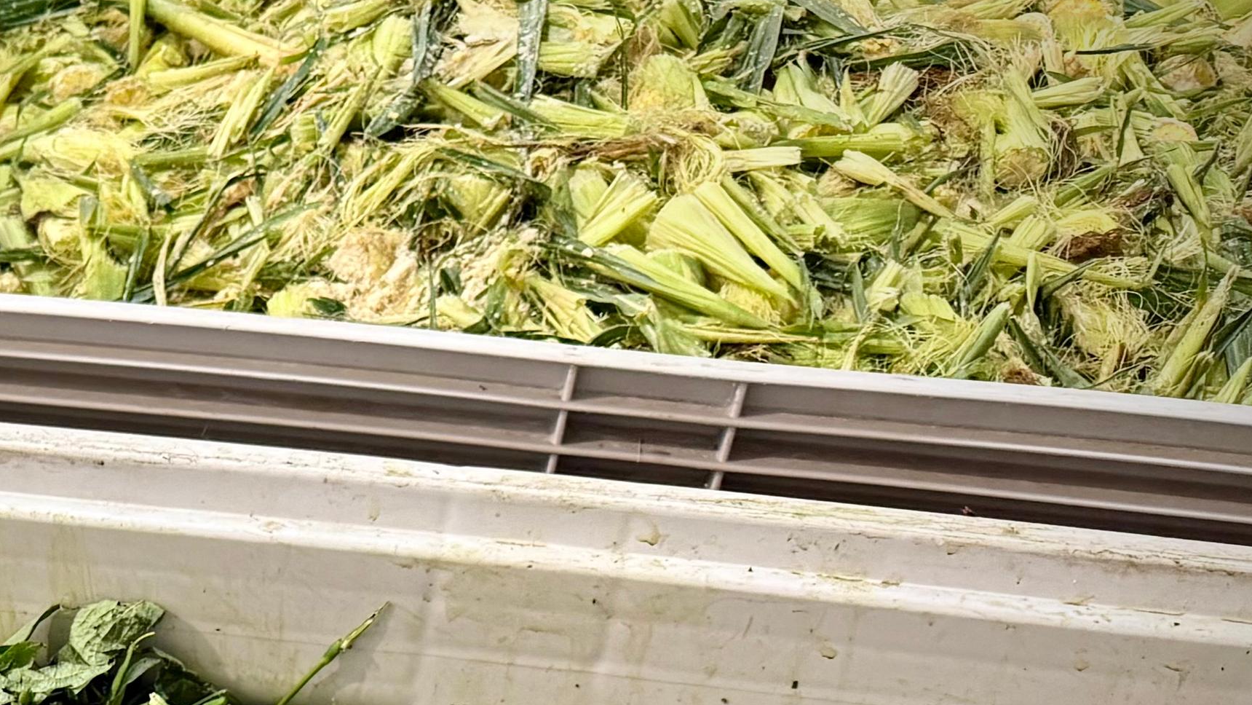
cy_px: 1140
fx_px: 2523
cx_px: -324
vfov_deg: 14.5
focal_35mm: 76
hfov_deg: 24.7
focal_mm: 6.76
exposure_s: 1/50
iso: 200
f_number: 1.78
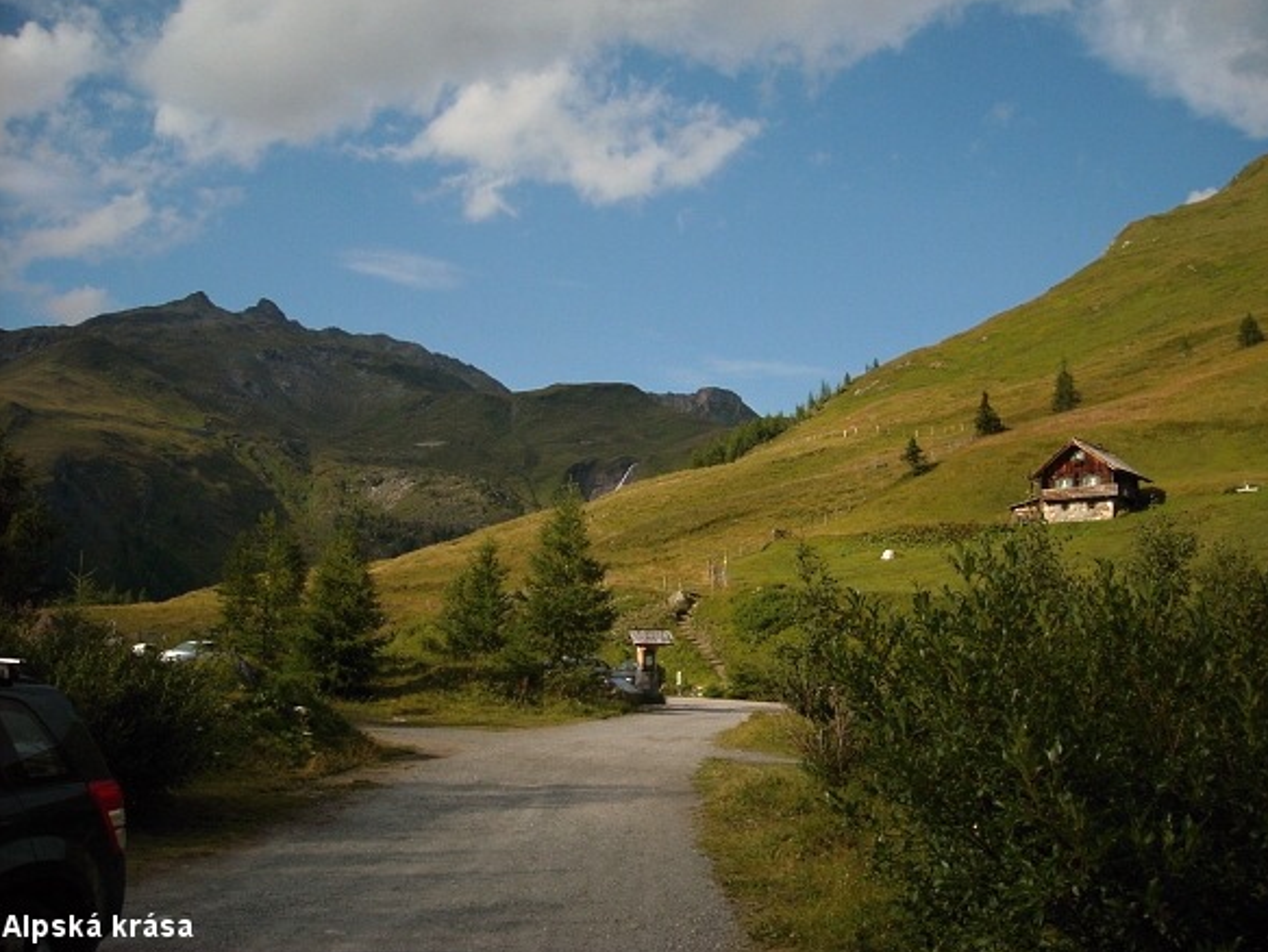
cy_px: 467
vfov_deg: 39.7
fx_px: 1320
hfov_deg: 51.3
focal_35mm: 36
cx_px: 648
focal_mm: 5.7
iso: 200
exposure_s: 1/804
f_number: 5.6
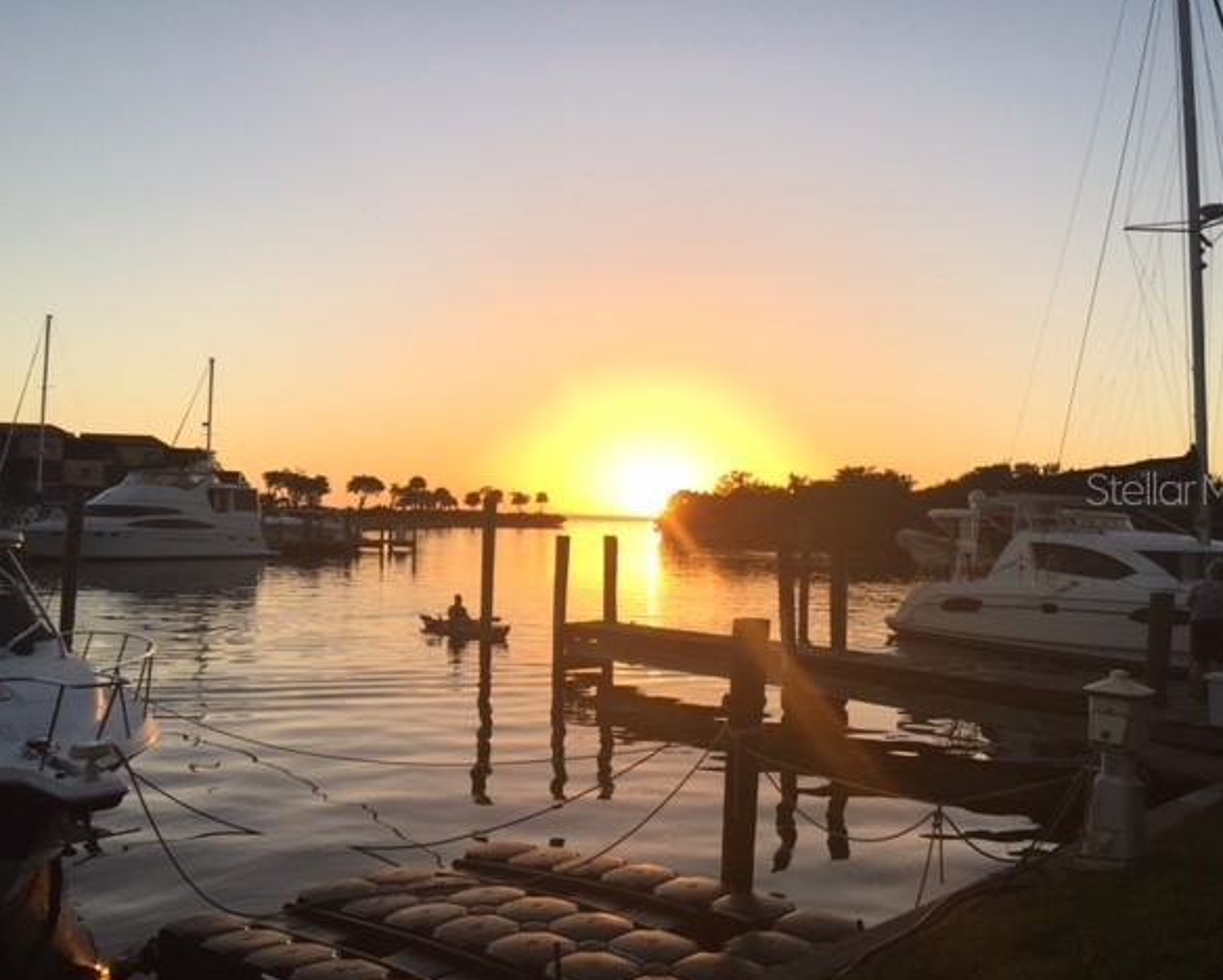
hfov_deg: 57.1
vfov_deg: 47.2
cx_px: 614
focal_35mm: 31
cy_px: 488
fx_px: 1123
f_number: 2.2
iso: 32
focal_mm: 4.15
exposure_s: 1/648
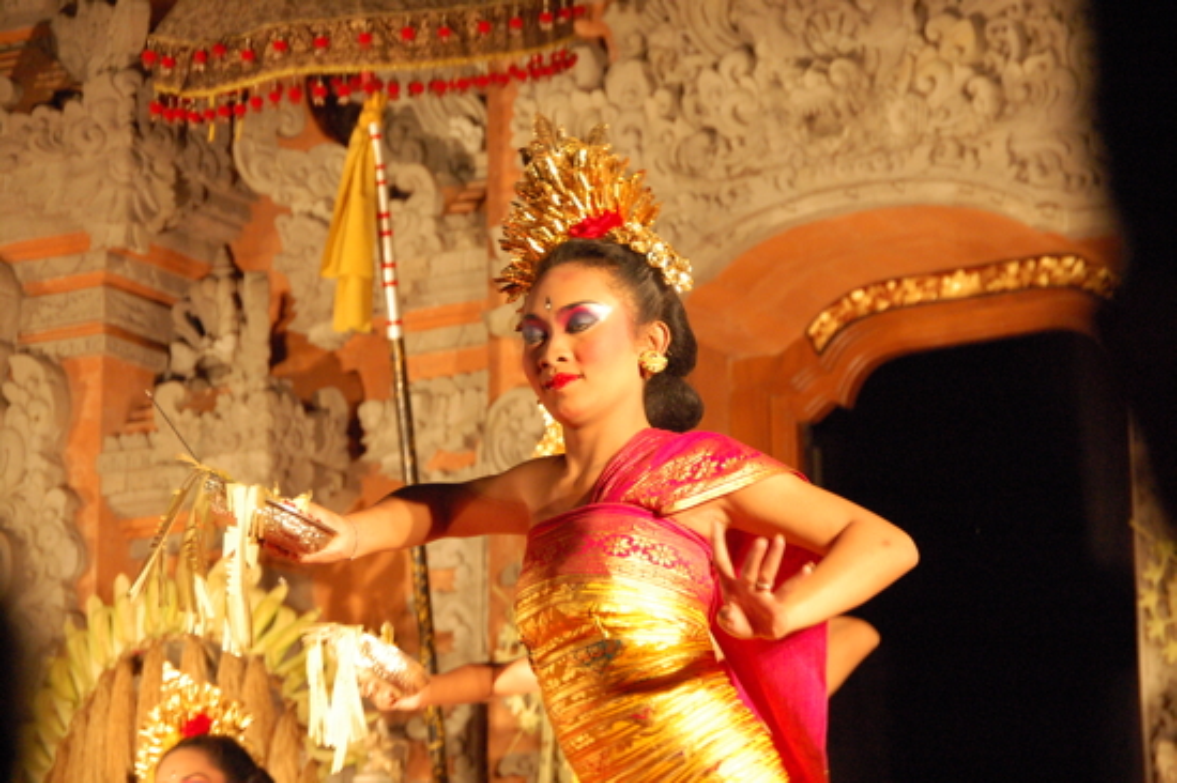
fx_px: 4509
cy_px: 392
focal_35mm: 138
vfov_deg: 9.9
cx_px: 588
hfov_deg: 14.9
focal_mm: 92
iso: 1600
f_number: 5.6
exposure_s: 1/25
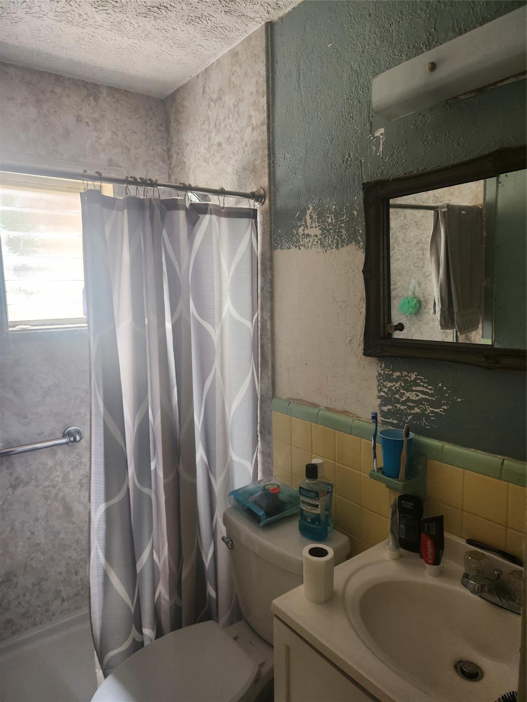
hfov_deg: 58.9
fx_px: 467
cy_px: 351
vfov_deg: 73.9
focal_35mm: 23
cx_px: 264
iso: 200
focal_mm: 5.4
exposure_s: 1/120
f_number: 1.8
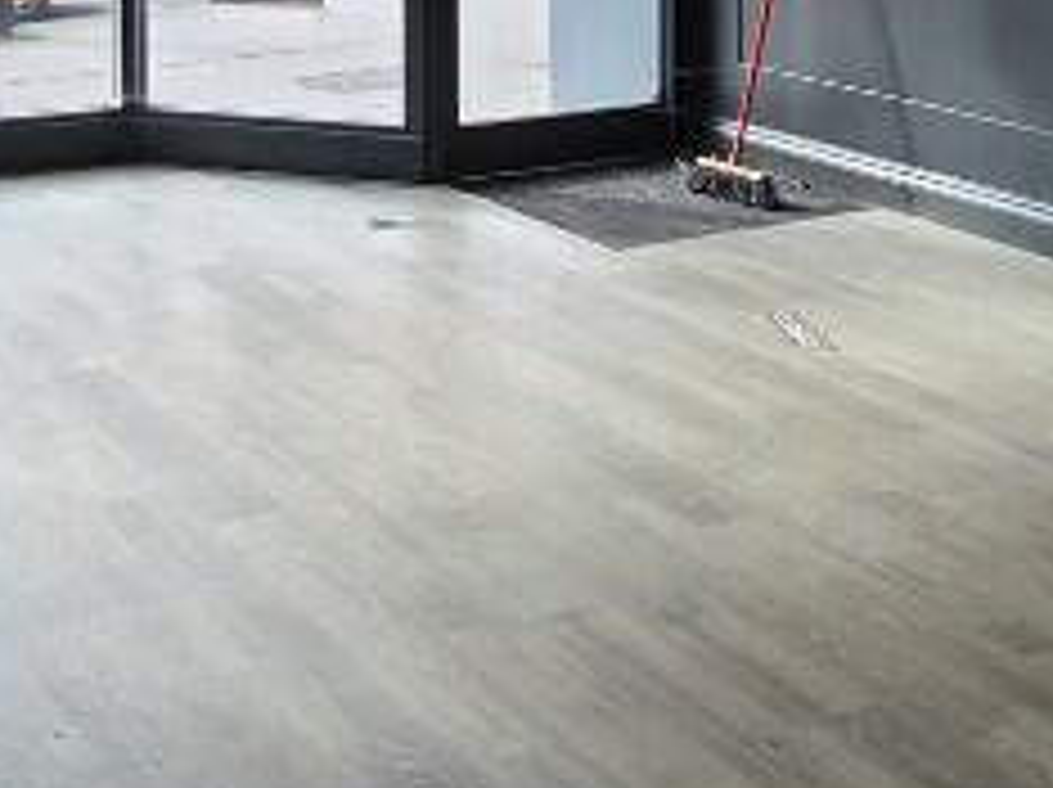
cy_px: -158
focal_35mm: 57
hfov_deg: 33.6
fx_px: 1732
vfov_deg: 23.4
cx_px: 378
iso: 32
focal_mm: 1.7
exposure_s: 1/100
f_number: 2.2
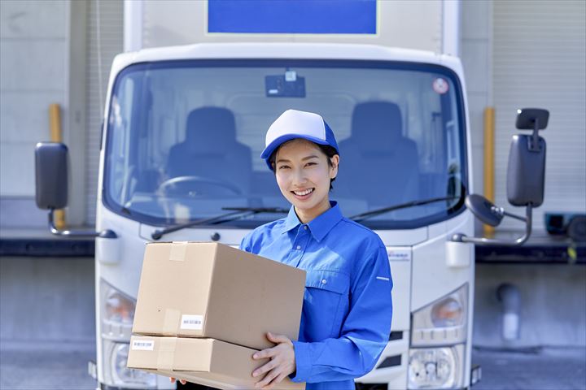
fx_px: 1384
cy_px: 195
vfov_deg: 16.1
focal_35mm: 85
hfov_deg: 23.9
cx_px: 293
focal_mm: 85
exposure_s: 1/1000
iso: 200
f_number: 4.5
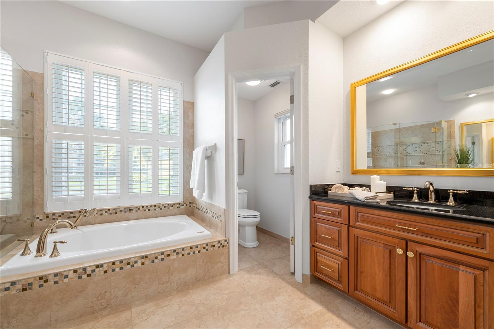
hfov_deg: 104.3
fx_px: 192
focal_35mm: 14
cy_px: 164
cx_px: 247
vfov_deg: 81.2
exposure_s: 1/2.5
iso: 200
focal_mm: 14
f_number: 7.1
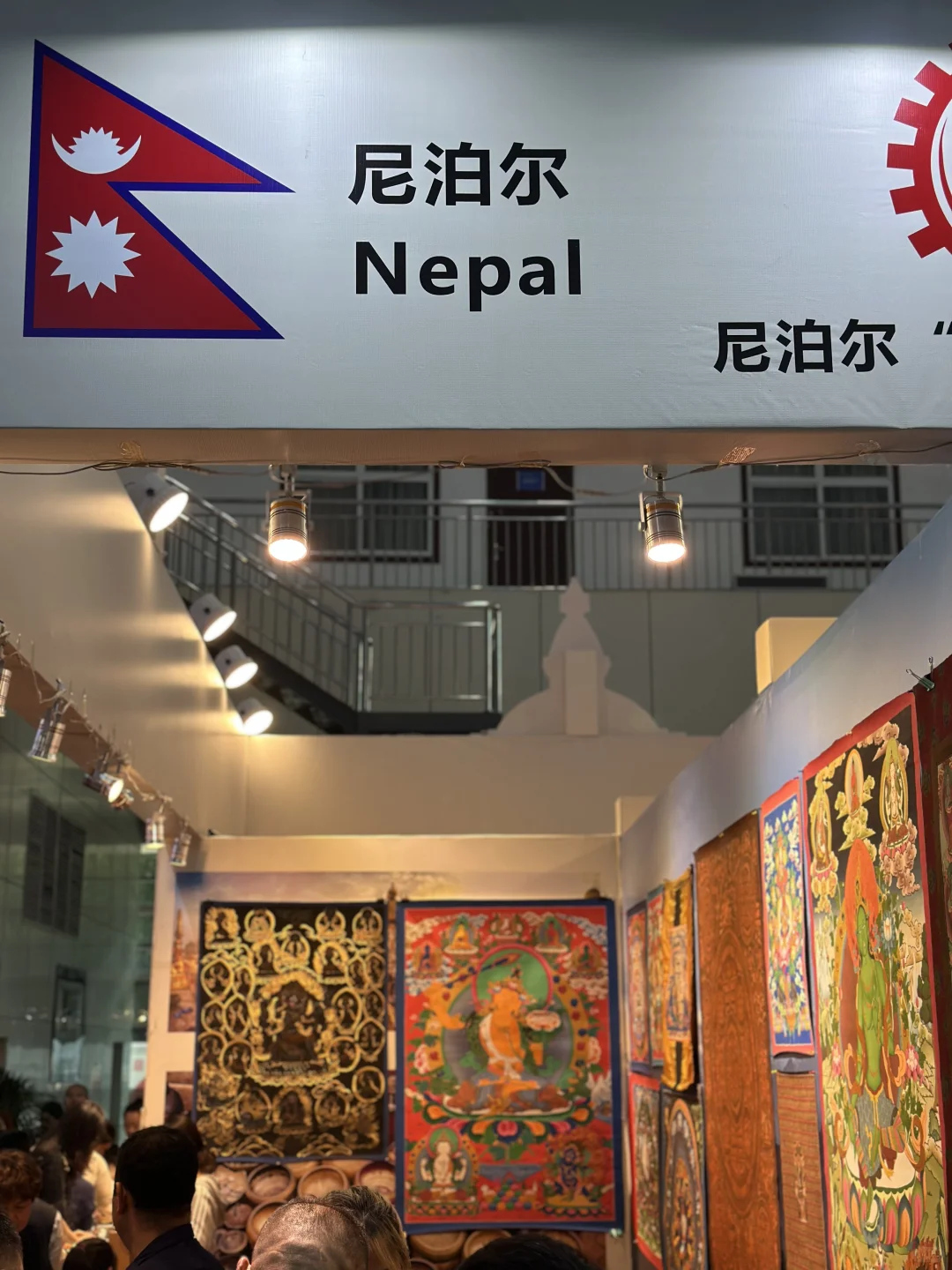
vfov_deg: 39.7
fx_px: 1760
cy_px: 635
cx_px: 476
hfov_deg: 30.3
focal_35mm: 48
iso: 80
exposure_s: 1/253
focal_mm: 6.86
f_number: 1.78
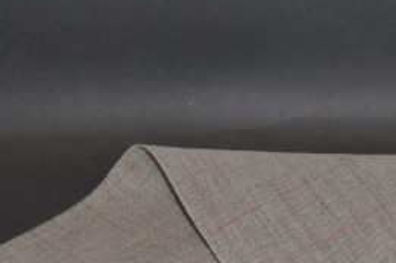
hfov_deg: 22.3
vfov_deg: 15.0
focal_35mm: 90
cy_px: 239
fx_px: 988
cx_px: 323
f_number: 9
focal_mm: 26
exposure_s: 1/160
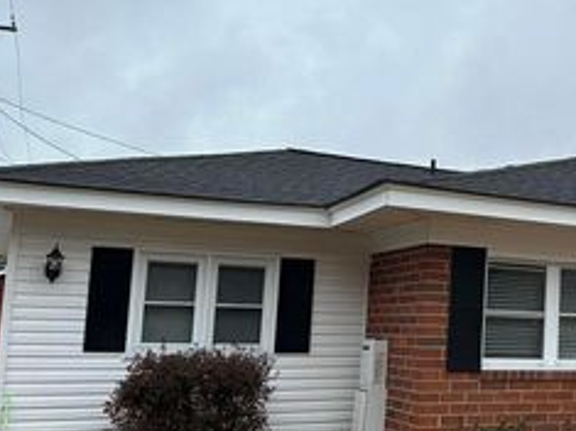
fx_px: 848
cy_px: 222
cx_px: 542
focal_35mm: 51
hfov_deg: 34.9
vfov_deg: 28.5
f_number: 1.78
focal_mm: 6.86
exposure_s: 1/1562
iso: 80
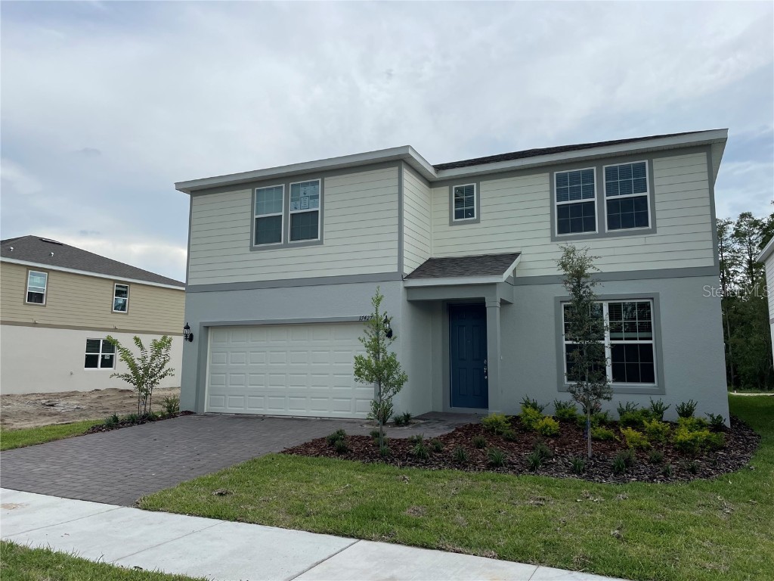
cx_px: 387
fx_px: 581
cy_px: 290
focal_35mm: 26
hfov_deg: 67.3
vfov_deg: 53.1
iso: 50
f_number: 1.6
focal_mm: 4.2
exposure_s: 1/3509
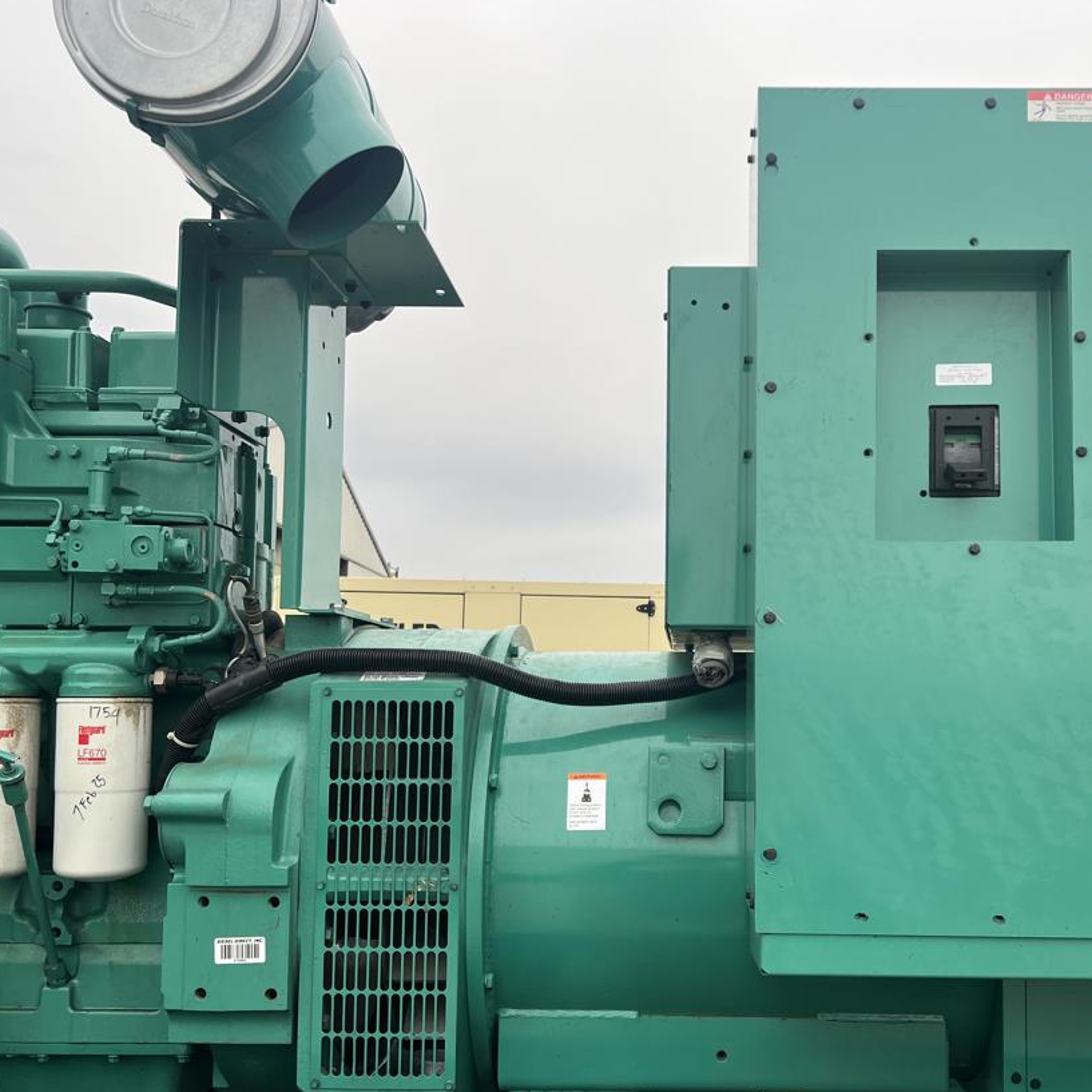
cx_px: 680
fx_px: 1285
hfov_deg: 45.7
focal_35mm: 36
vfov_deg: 45.9
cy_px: 635
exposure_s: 1/448
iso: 50
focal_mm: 5.7
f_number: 1.5
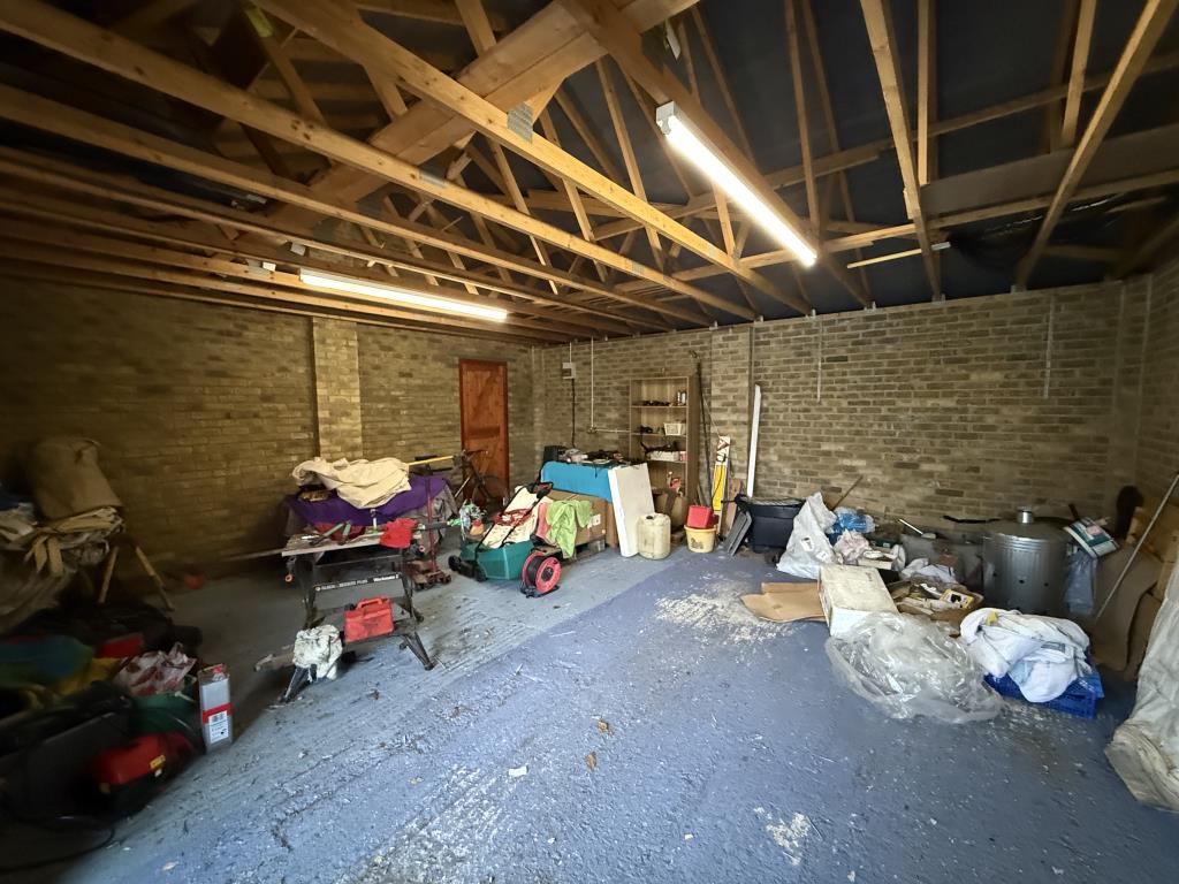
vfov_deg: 85.7
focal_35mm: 14
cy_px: 442
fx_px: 477
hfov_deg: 102.1
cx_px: 590
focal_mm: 2.22
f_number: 2.2
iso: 1250
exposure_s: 1/33
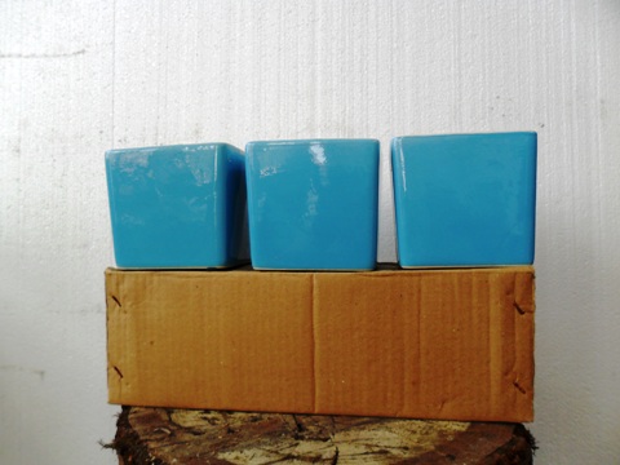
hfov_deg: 65.3
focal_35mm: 27
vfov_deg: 51.4
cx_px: 310
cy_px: 232
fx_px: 484
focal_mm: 4.9
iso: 100
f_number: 3.5
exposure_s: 1/90
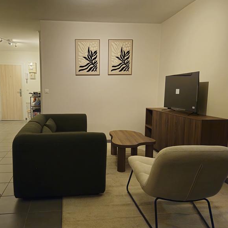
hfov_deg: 56.4
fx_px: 209
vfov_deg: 57.3
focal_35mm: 28
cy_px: 116
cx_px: 82
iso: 250
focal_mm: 5.4
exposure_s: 1/50
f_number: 1.8
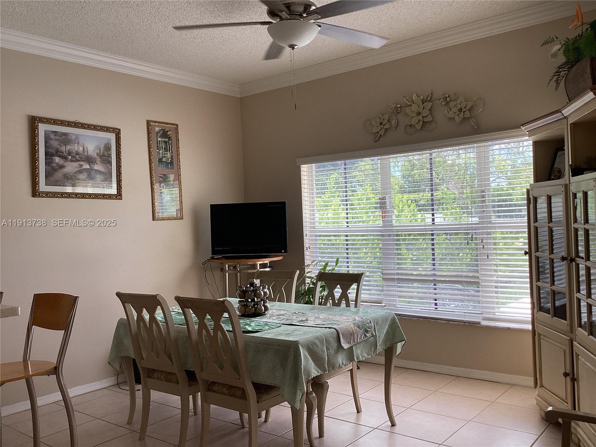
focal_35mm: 31
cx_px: 298
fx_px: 534
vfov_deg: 45.4
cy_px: 224
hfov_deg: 58.4
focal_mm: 3.3
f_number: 2.4
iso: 32
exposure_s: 1/120
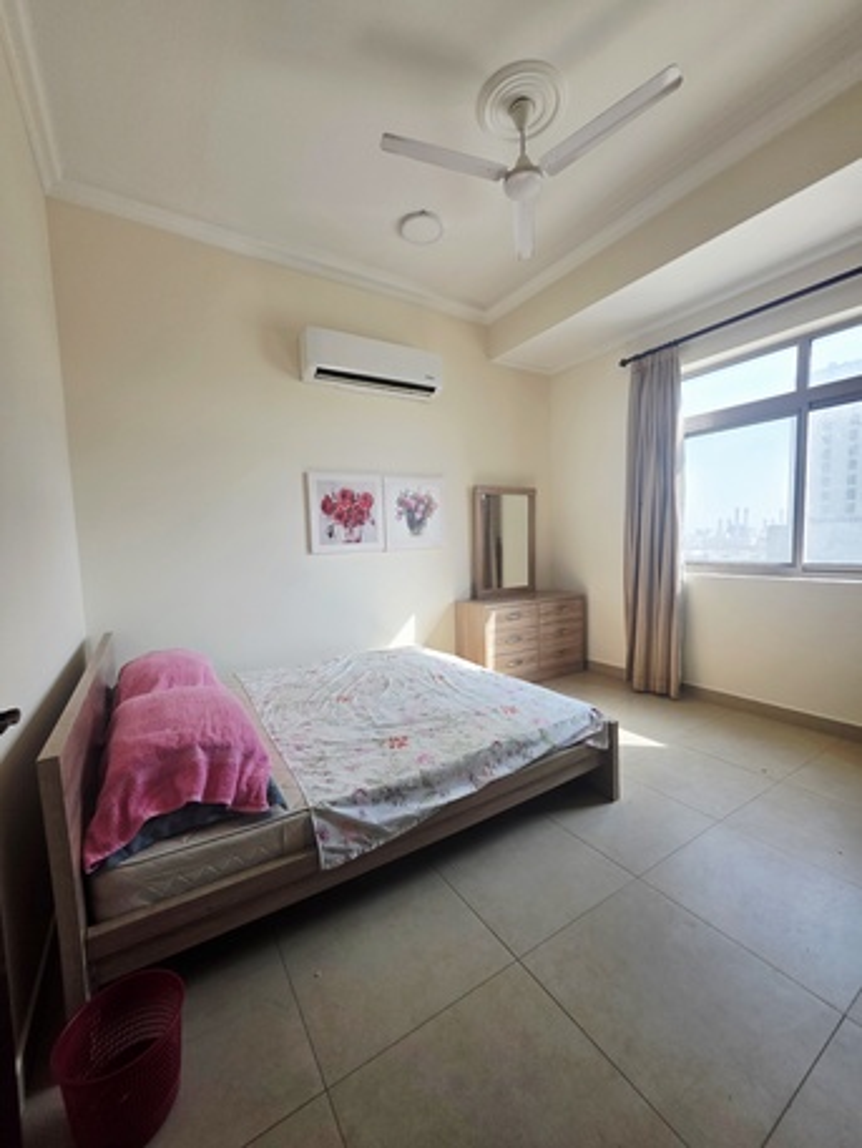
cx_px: 431
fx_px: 431
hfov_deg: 89.9
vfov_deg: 106.2
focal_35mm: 13
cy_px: 574
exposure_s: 1/101
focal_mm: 2.2
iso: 50
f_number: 1.9
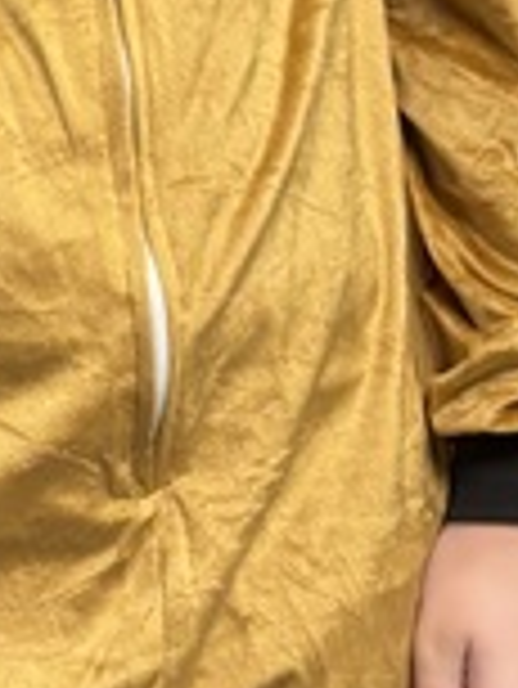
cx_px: -428
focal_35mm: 174
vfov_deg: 11.3
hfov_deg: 8.2
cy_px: 270
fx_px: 3467
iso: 250
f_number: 1.6
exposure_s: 1/60
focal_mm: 5.96
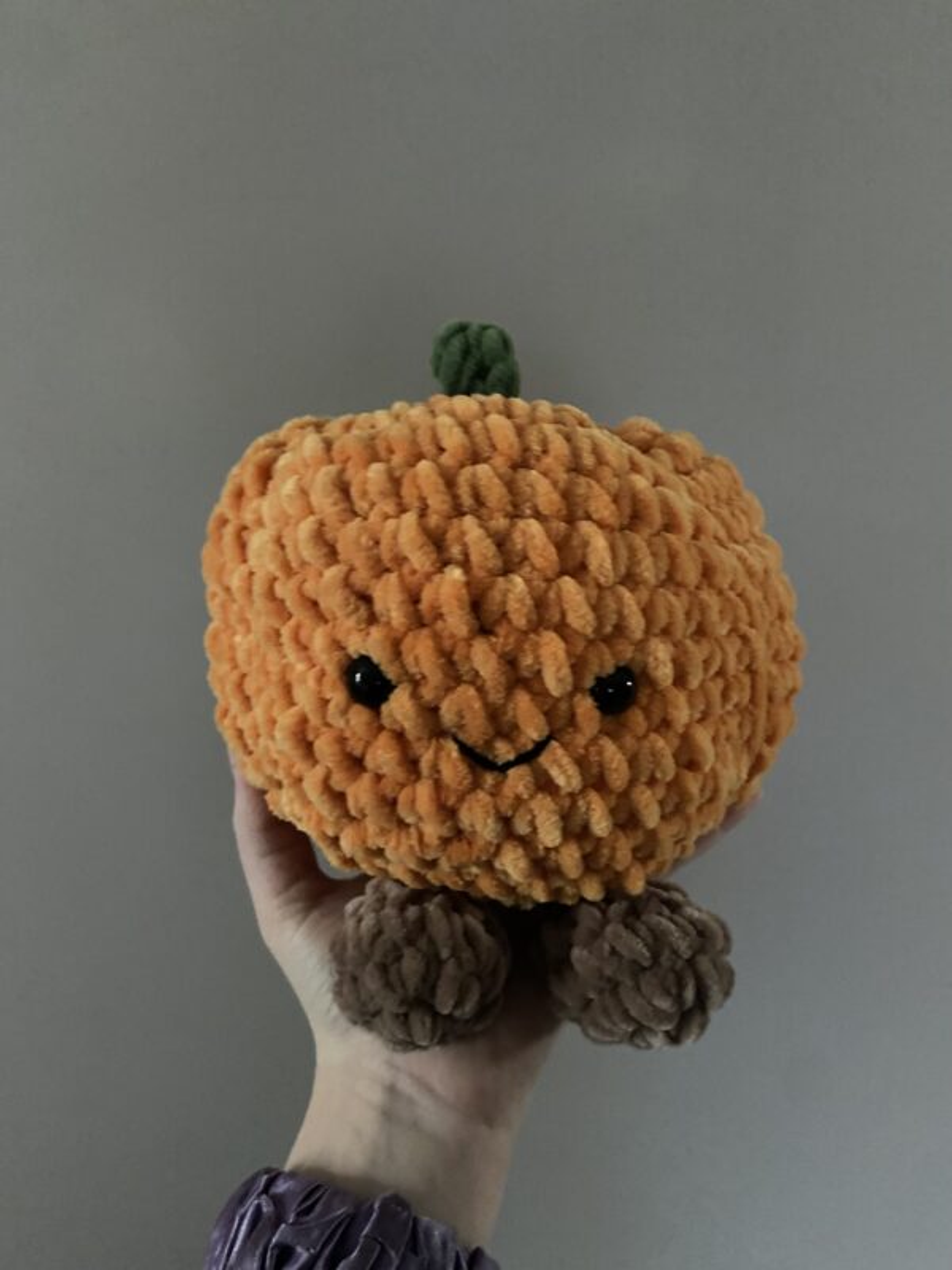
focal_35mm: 26
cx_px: 476
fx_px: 953
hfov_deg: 53.1
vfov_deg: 67.3
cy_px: 635
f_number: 1.8
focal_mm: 4.25
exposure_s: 1/29
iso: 1000
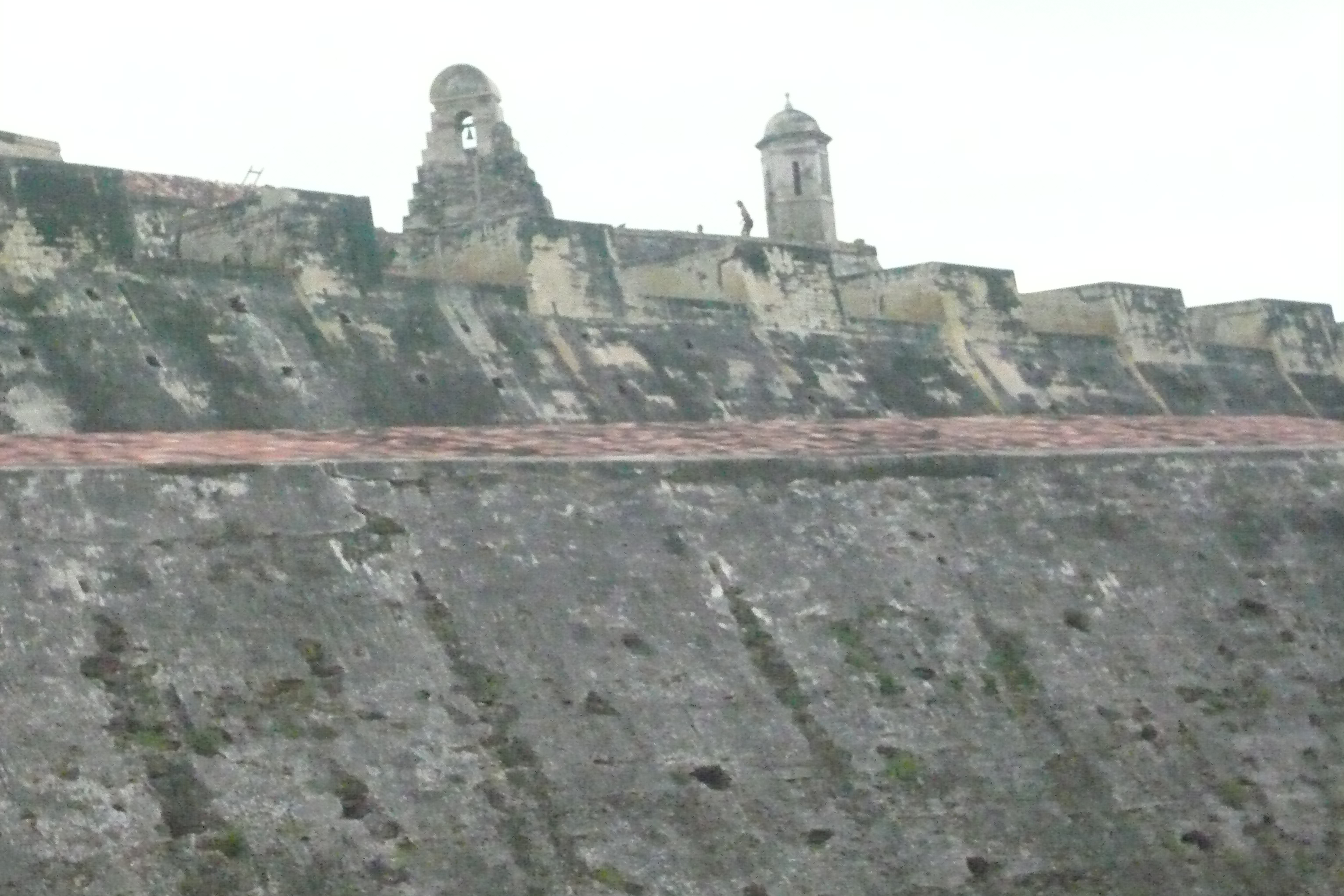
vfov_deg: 14.1
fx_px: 3621
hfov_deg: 21.0
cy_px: 483
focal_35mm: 97
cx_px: 670
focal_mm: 15.5
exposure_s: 1/320
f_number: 16
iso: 1250
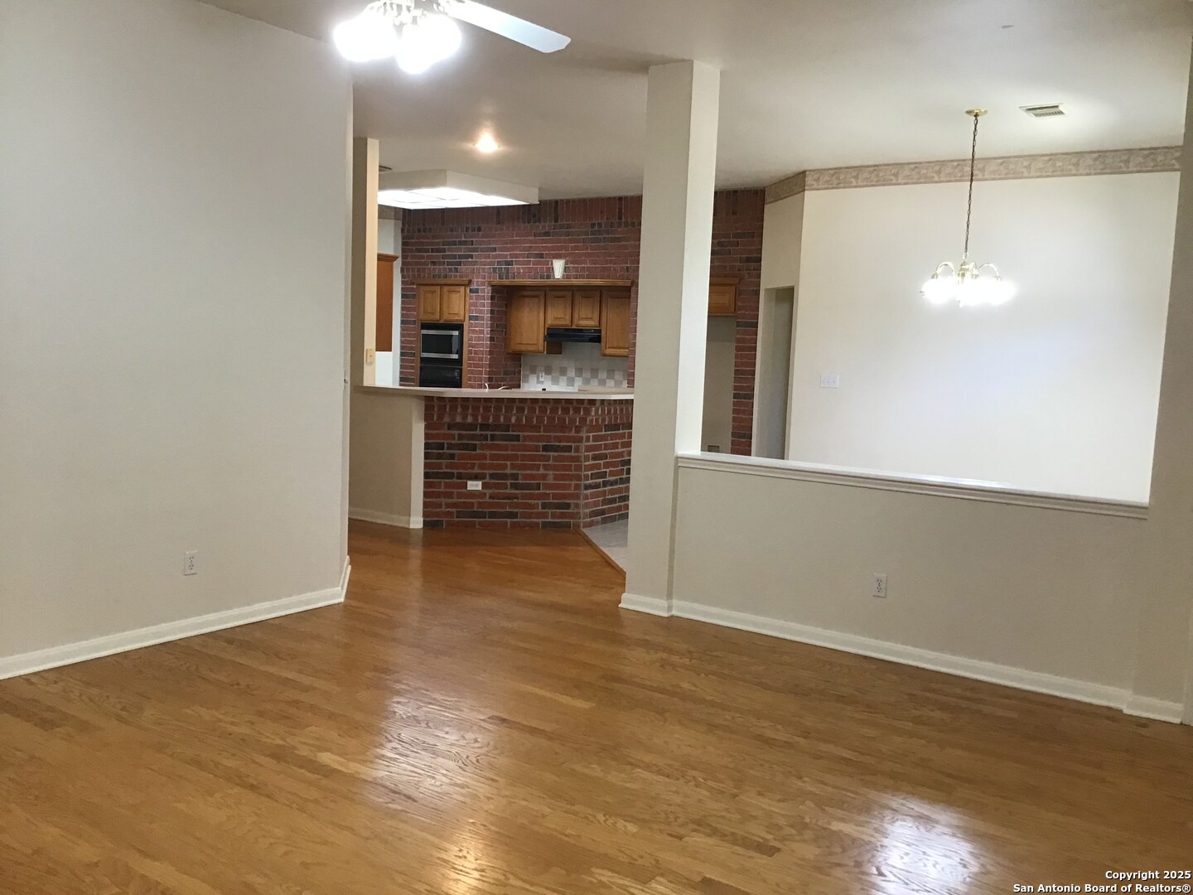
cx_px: 596
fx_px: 1068
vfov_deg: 45.4
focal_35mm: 31
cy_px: 448
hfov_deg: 58.4
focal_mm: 3.3
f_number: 2.4
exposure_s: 1/30
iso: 80
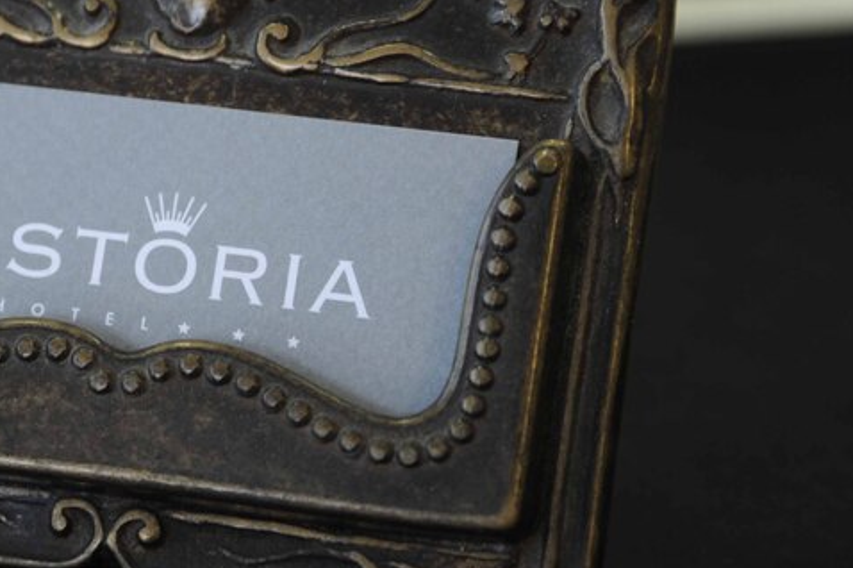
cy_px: 157
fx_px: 4759
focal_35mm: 201
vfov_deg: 6.8
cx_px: 166
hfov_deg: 10.2
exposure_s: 1/15
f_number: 6.3
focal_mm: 120
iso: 320
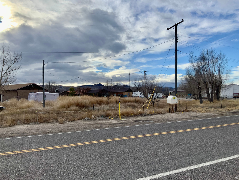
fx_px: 200
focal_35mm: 29
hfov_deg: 61.7
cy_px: 90
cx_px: 120
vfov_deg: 48.2
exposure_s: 1/2427
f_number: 1.8
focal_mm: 3
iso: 16
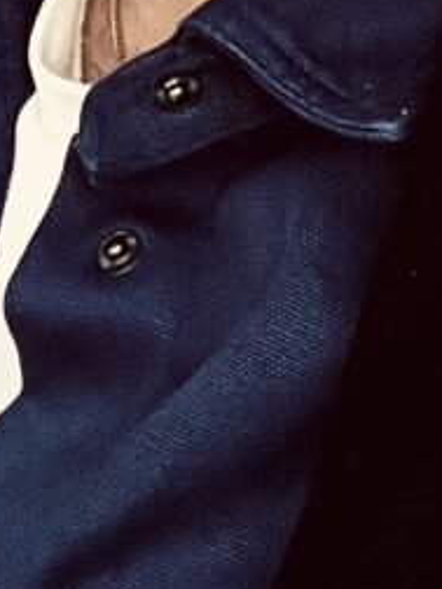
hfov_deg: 9.3
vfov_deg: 11.0
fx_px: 2707
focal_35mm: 159
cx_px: 164
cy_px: -684
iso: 400
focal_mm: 2.71
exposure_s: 1/39
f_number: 2.2
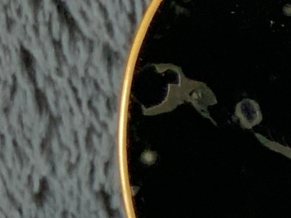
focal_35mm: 209
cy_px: 333
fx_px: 1756
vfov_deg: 7.0
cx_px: 1011
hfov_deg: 7.6
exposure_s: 1/104
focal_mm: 3
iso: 64
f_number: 1.8
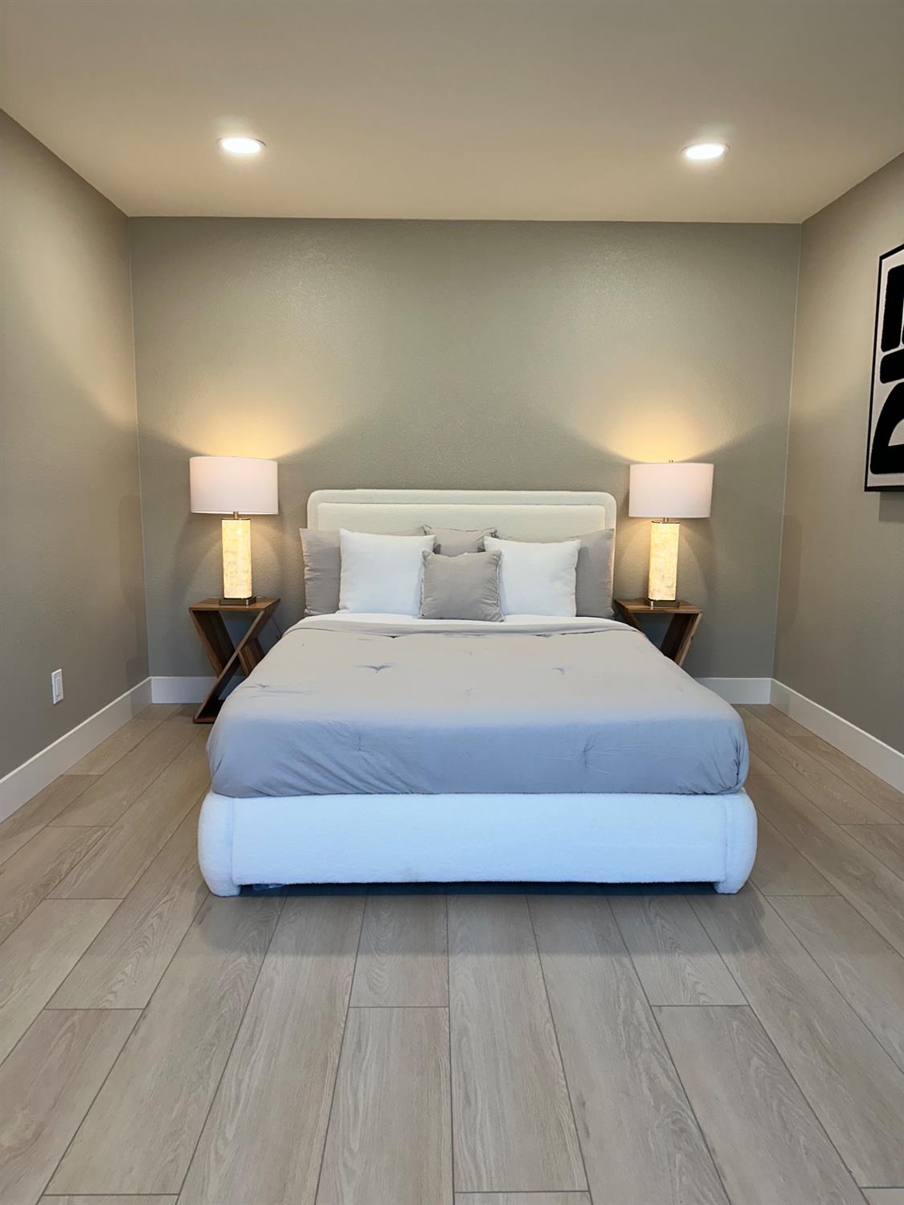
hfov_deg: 56.8
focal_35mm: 24
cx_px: 452
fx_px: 836
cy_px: 602
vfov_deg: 71.6
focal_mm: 6.86
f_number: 1.78
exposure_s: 1/120
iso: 125
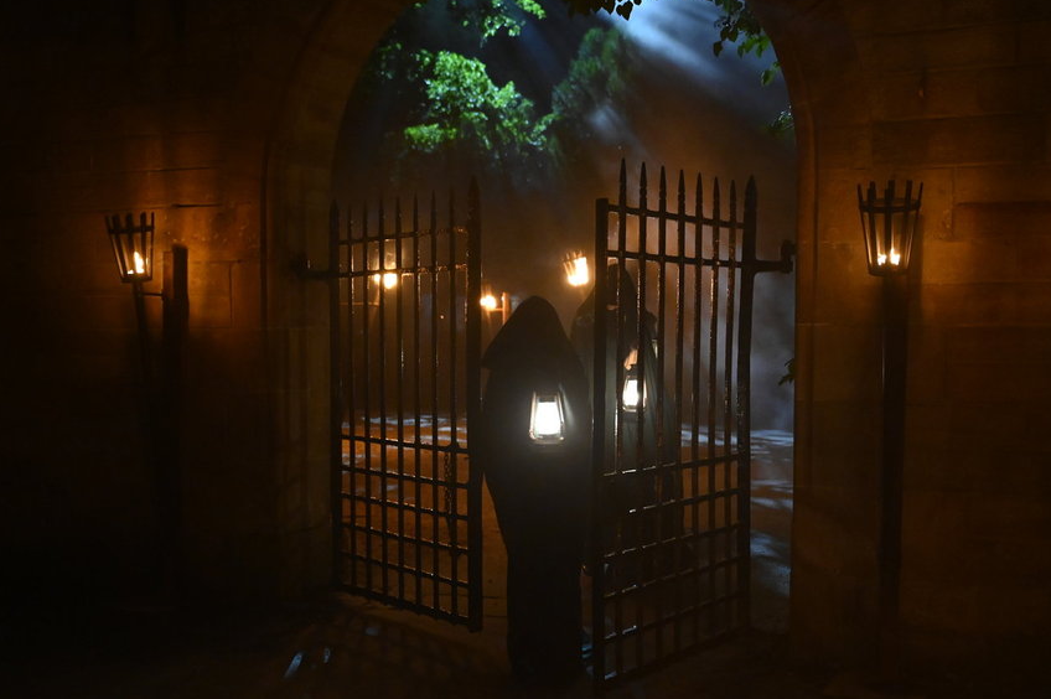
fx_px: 1342
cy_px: 403
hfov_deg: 42.8
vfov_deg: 29.2
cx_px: 552
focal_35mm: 46
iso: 10000
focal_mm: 39
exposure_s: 1/200
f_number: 2.8
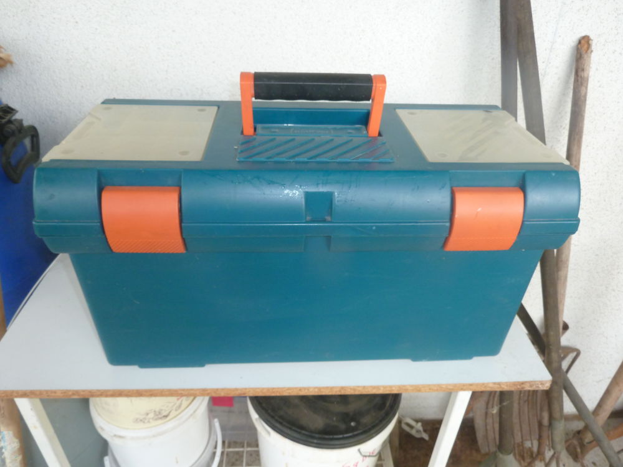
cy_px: 234
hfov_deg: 69.4
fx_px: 450
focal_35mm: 25
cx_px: 312
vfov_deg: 54.9
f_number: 3.3
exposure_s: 1/30
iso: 160
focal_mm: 4.1
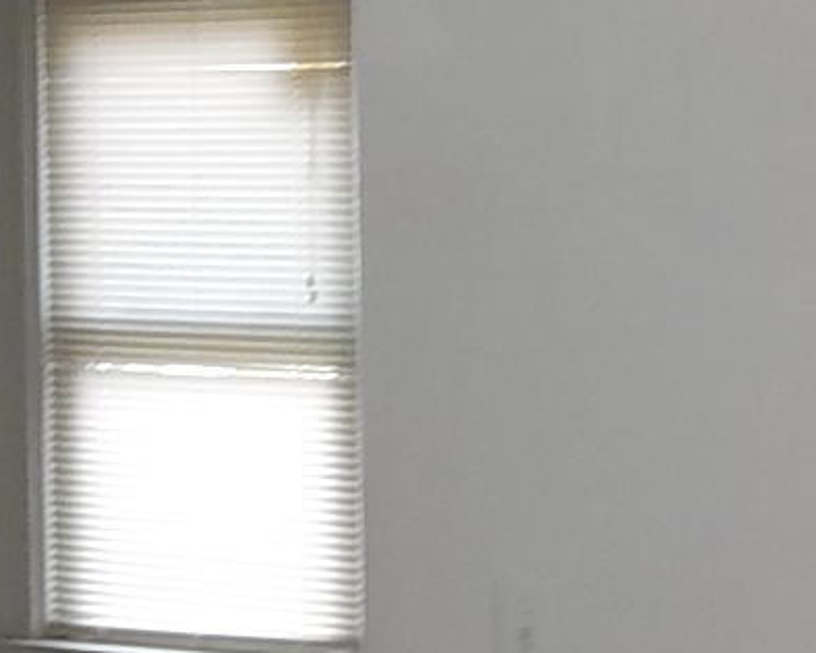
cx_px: 203
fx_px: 2873
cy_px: 363
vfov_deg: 13.0
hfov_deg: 16.1
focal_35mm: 119
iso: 125
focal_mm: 4.1
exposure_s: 1/30
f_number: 3.3
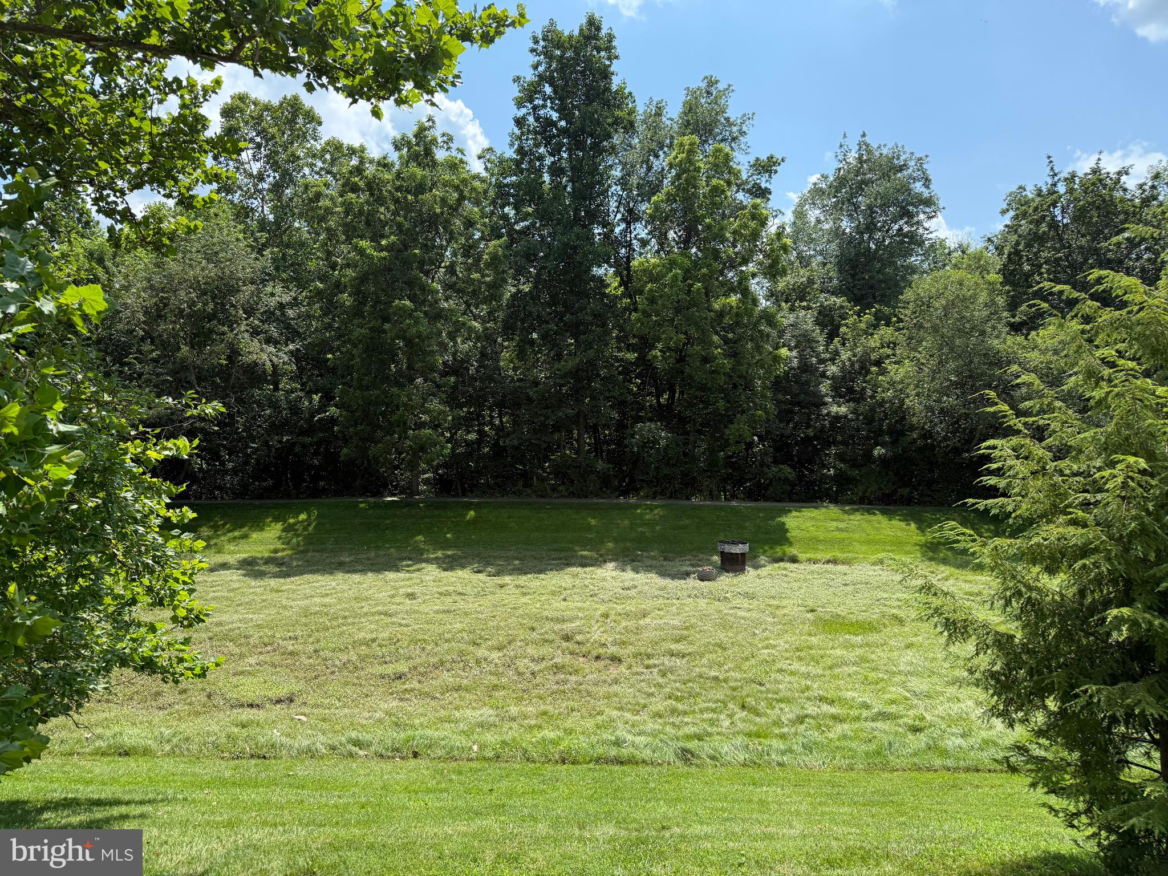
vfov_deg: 56.8
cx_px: 584
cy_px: 438
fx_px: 810
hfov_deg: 71.6
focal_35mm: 24
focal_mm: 6.76
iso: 100
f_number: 1.78
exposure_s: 1/3279
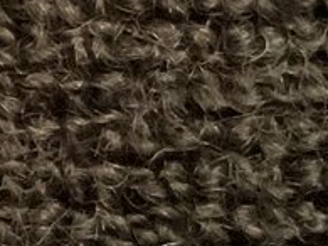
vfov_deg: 6.5
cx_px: -657
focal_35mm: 225
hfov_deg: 7.7
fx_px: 2131
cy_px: 331
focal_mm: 3
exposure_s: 1/30
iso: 500
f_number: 1.8
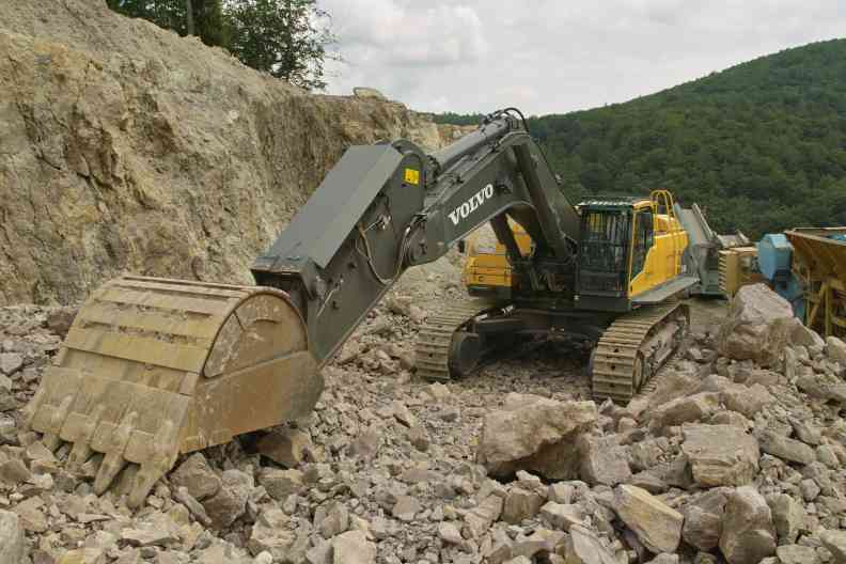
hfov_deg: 61.9
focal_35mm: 30
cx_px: 423
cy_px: 282
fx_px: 705
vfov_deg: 43.6
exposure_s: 1/160
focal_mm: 18
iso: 100
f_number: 8
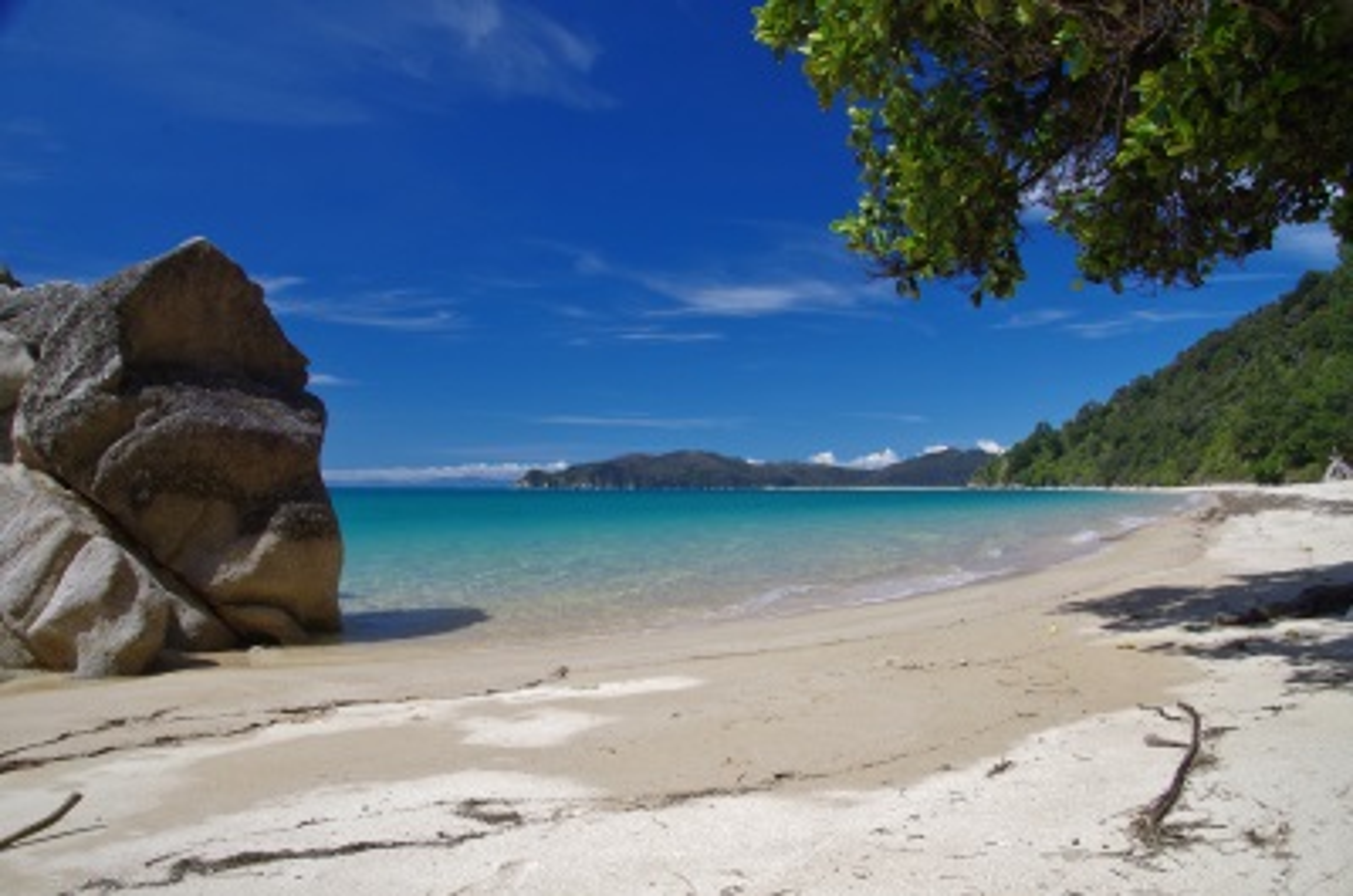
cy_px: 448
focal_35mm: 27
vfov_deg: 47.7
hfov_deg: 67.5
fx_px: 1013
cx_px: 676
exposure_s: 1/50
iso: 200
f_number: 16
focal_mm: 18
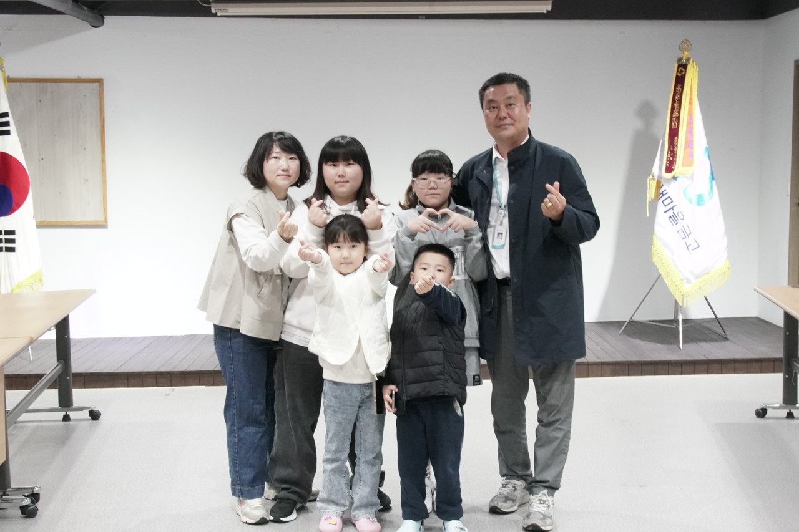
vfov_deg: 26.5
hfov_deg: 38.9
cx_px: 400
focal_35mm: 51
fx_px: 1132
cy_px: 266
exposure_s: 1/10
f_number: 16
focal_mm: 34
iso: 6400
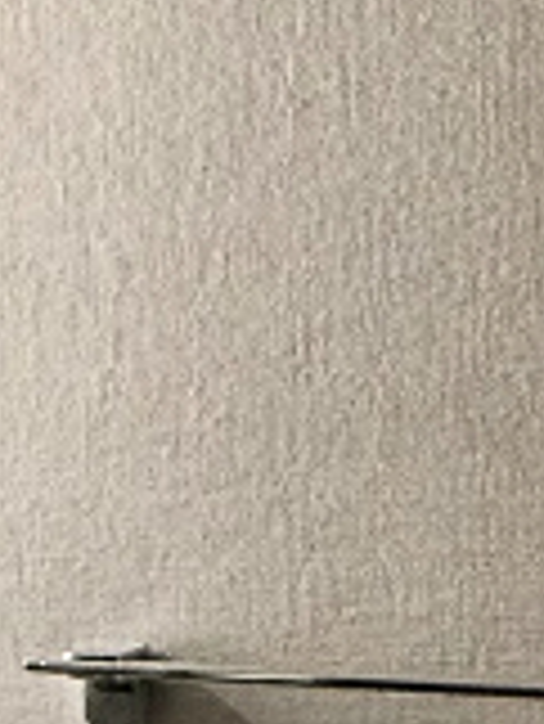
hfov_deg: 11.2
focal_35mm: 87
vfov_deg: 22.1
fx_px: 1821
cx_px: -1061
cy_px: 607
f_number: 2.2
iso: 400
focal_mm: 2.22
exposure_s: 1/50
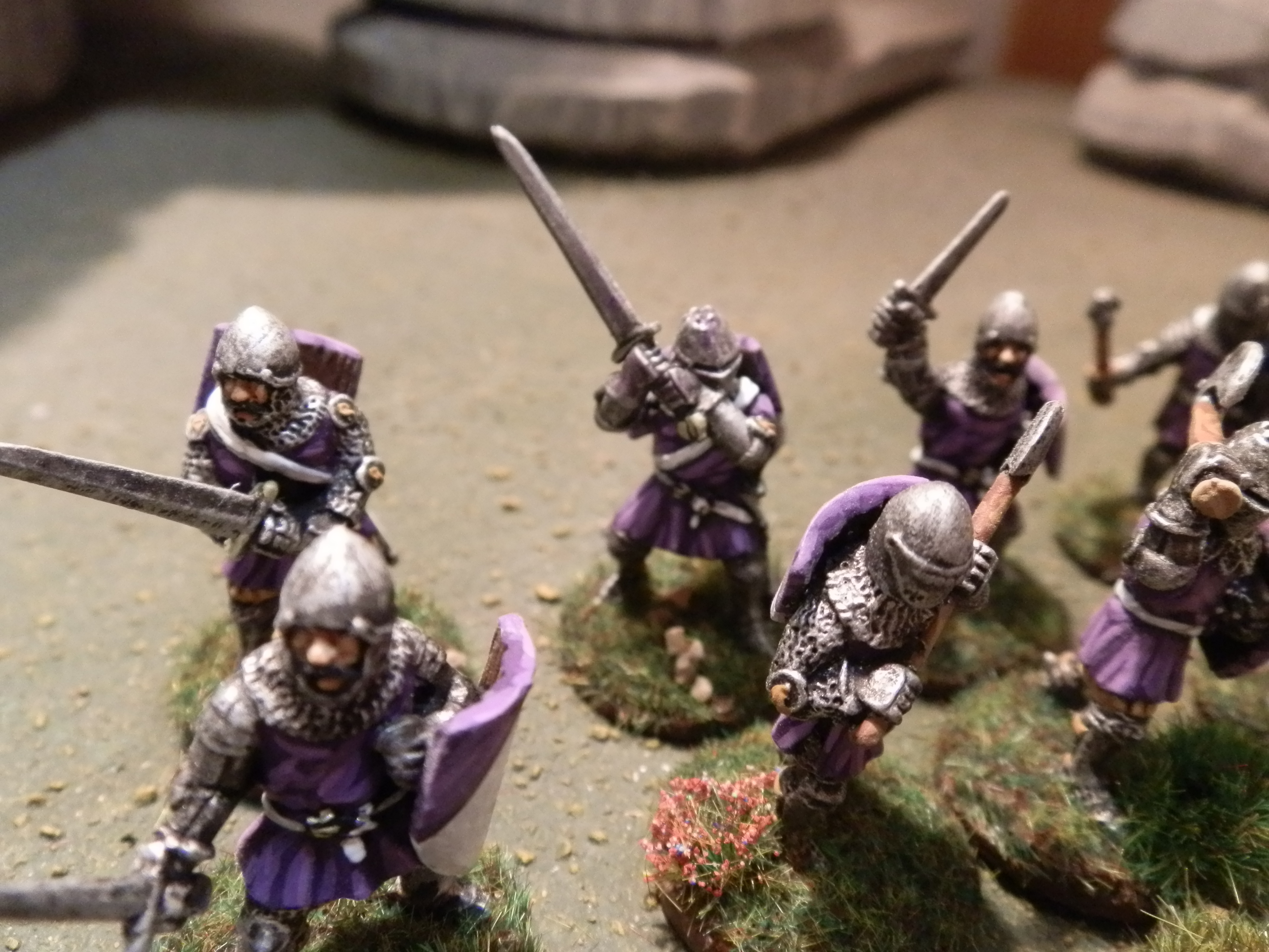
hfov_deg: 63.4
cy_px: 476
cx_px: 634
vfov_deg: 49.7
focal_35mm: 28
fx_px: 1026
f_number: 3.1
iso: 400
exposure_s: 1/50
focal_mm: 5
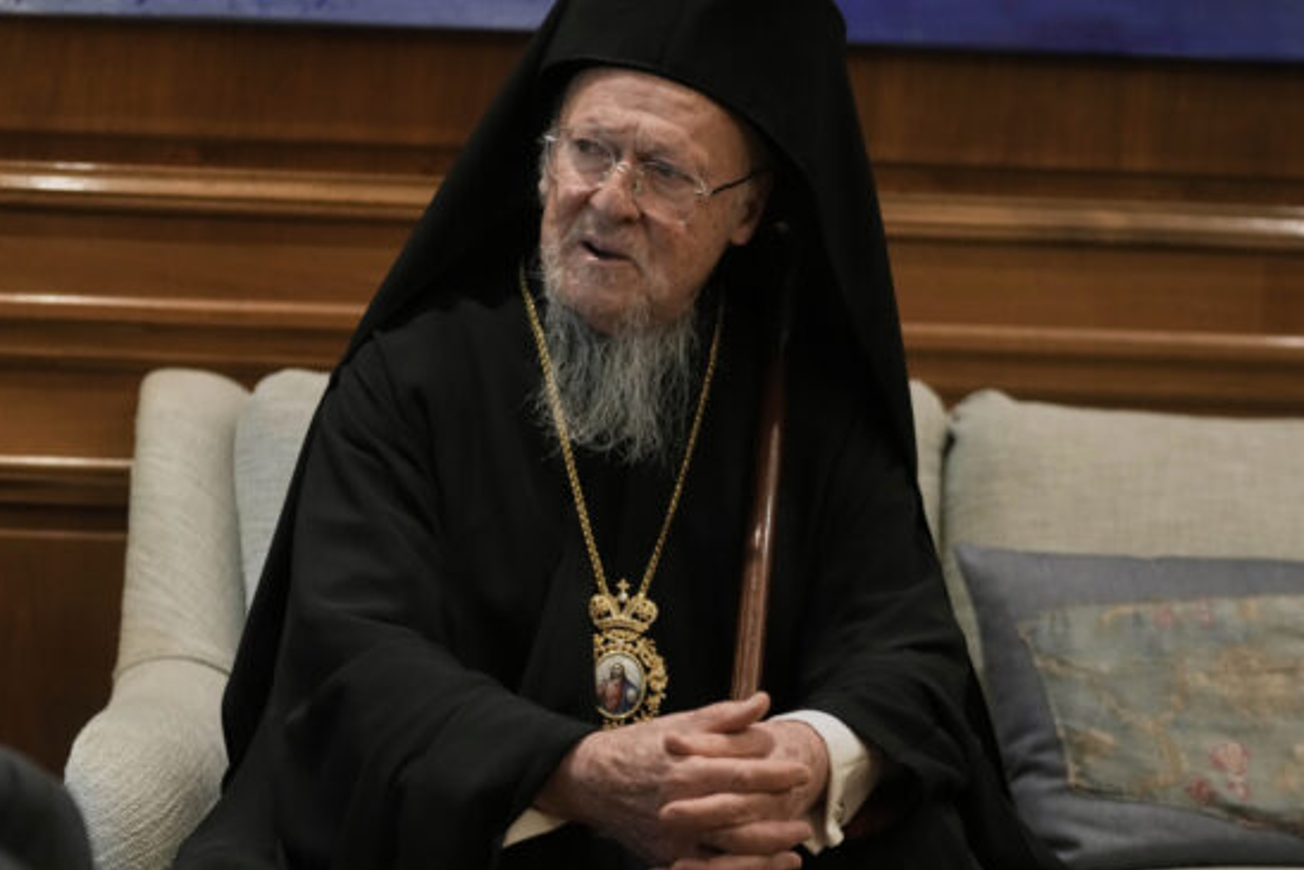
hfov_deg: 19.8
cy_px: 414
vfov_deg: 13.3
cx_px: 656
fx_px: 3732
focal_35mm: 103
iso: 3200
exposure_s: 1/400
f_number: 2.8
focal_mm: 88
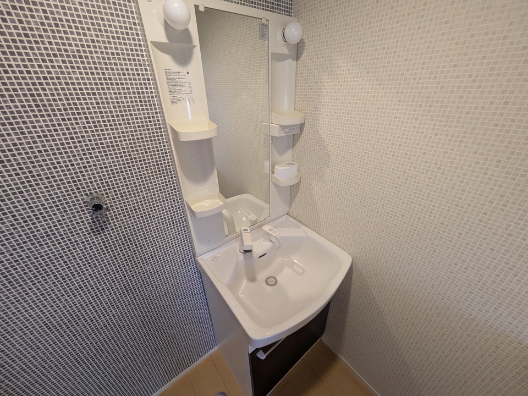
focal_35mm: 14
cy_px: 198
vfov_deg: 85.7
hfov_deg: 102.1
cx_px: 264
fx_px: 214
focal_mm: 1.83
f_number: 2.2
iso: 70
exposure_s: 1/24
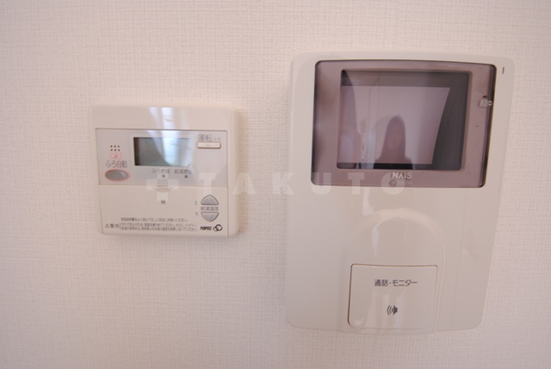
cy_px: 184
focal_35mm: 14
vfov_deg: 80.3
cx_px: 276
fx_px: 218
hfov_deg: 103.2
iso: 100
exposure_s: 1/10
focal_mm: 9.5
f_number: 4.8
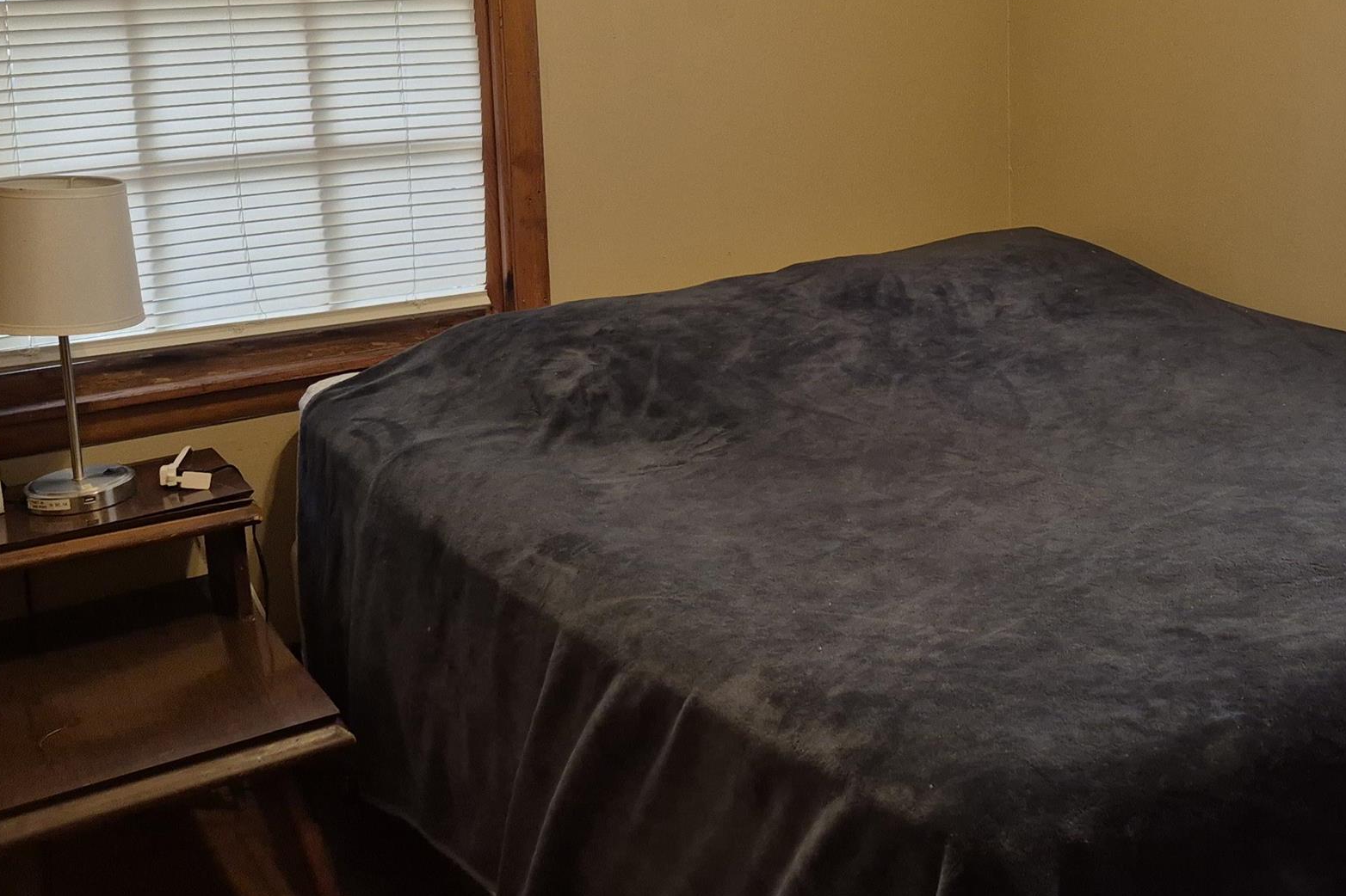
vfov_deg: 28.1
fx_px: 1757
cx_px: 957
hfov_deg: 41.1
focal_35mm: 47
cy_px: 197
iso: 200
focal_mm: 5.4
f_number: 1.8
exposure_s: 1/120
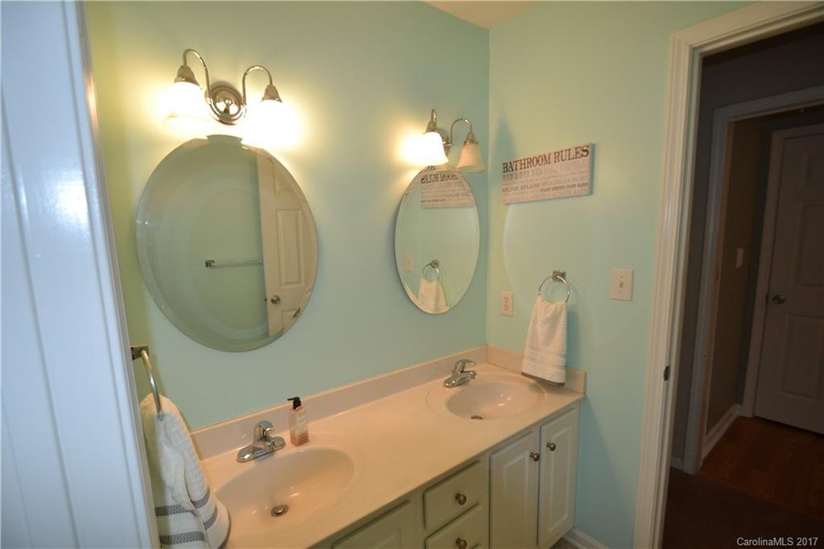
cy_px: 274
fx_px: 343
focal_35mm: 15
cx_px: 412
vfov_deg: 77.3
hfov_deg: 100.4
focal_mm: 10
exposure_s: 1/125
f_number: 4
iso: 320
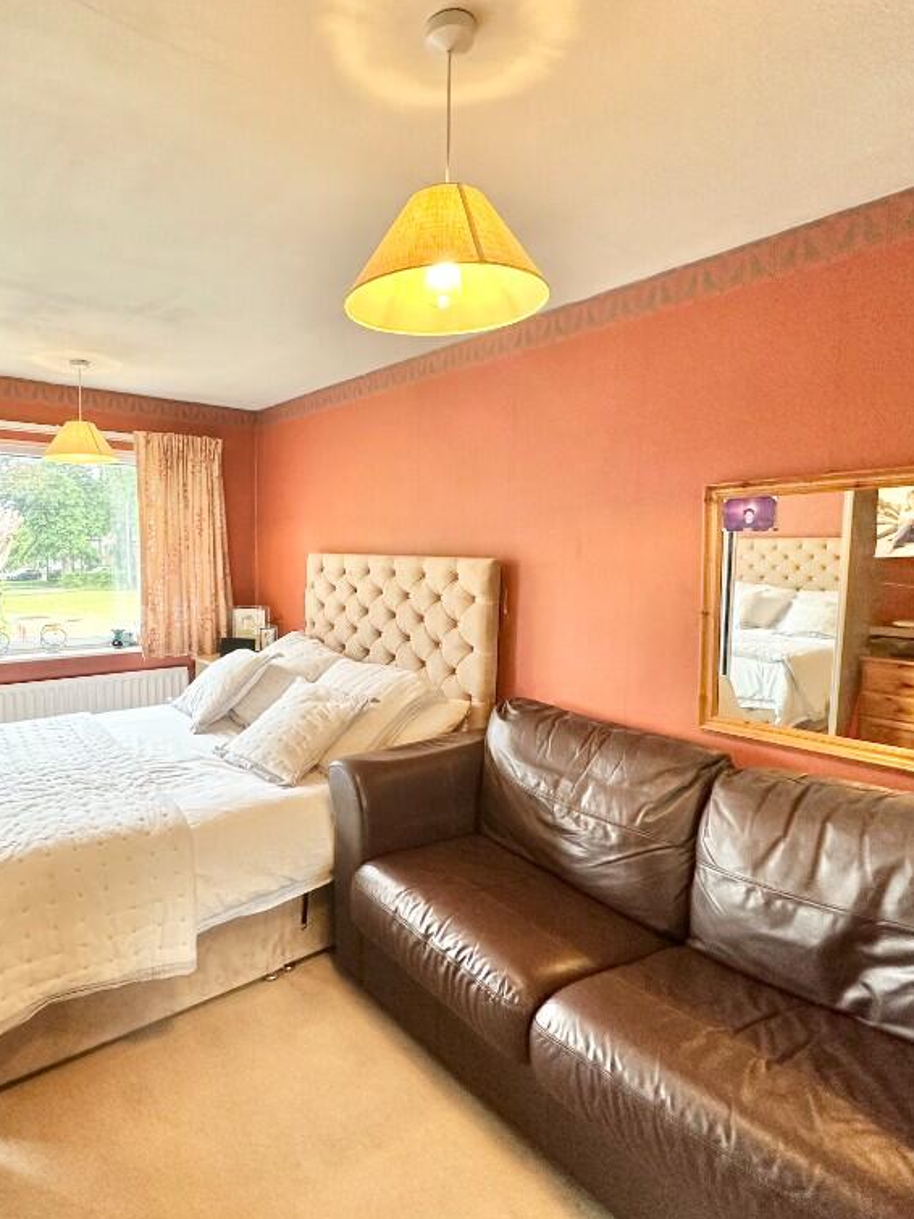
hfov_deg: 67.4
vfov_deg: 84.7
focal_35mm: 19
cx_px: 329
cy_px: 605
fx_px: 669
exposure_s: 1/99
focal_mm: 2.22
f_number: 2.2
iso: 200
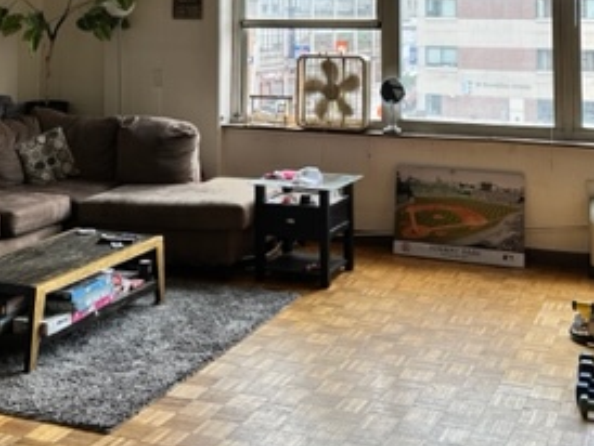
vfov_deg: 24.4
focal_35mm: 56
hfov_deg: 34.3
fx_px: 962
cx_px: 295
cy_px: -45
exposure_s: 1/182
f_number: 1.78
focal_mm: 6.86
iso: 80
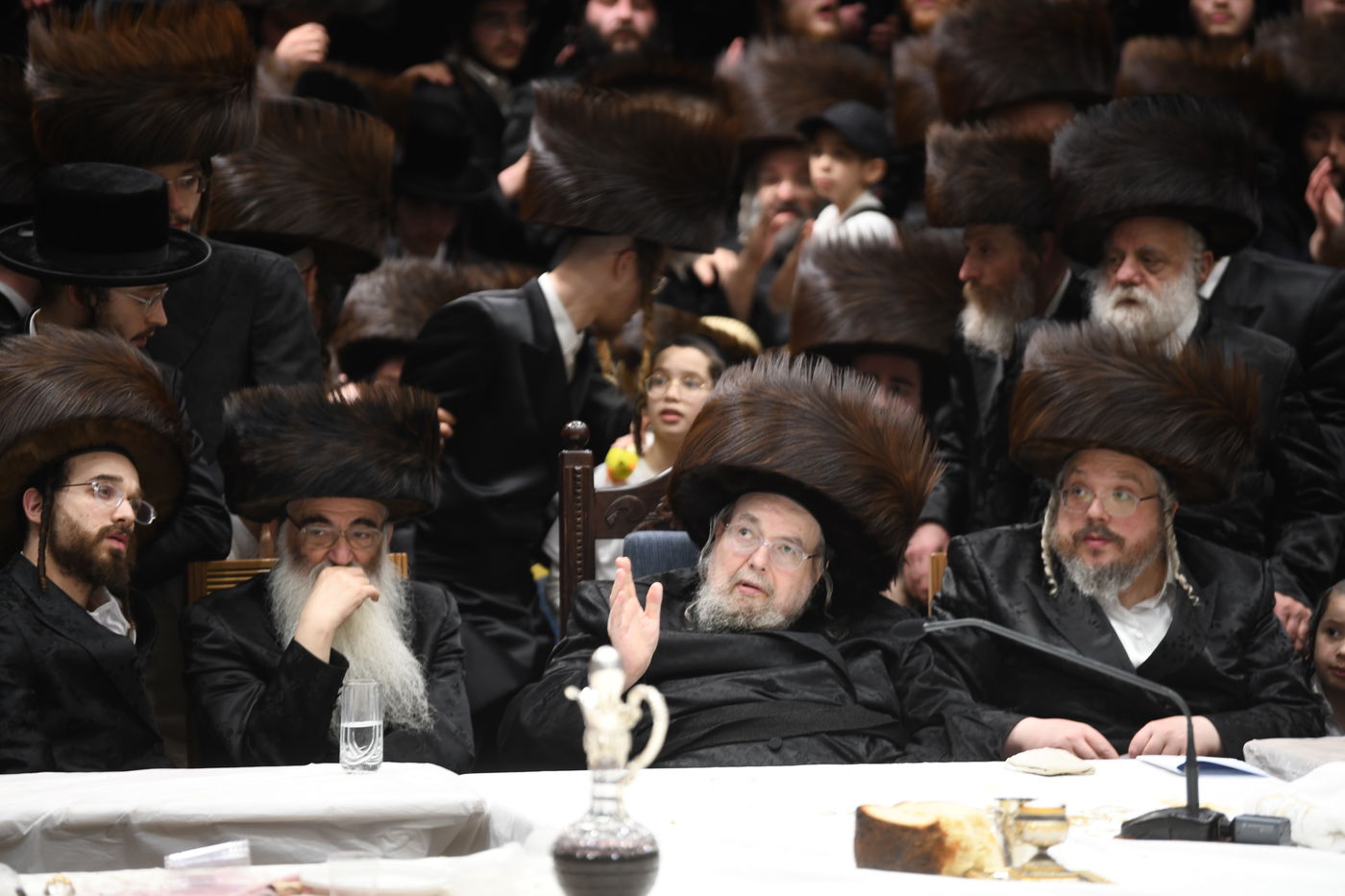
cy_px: 448
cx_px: 672
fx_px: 6163
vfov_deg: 8.3
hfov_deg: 12.5
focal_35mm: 165
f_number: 2.8
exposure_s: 1/80
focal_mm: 165
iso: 500
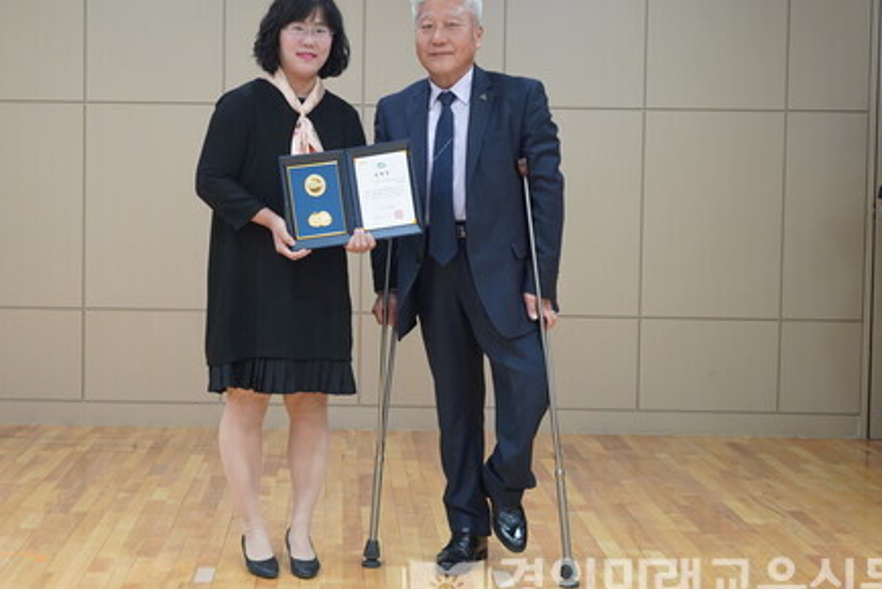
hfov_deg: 34.3
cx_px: 331
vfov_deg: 23.4
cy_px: 244
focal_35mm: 58
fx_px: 1422
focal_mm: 42
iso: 2000
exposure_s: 1/160
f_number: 4
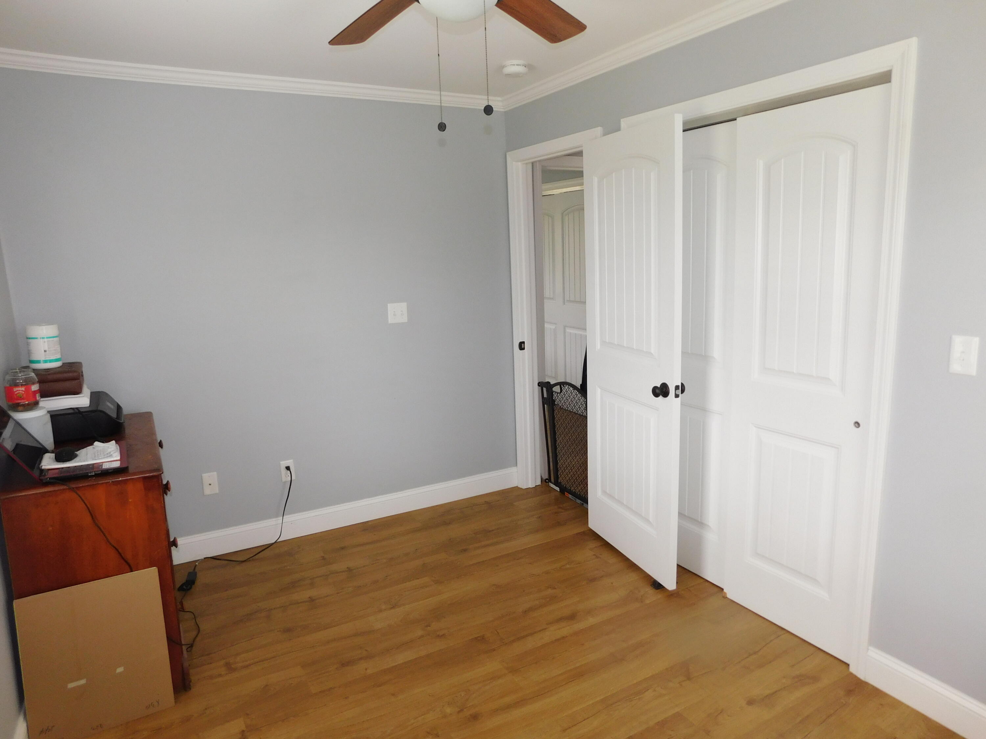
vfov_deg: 58.9
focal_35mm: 23
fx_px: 655
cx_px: 493
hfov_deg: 73.9
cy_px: 370
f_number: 3
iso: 160
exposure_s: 1/30
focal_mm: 4
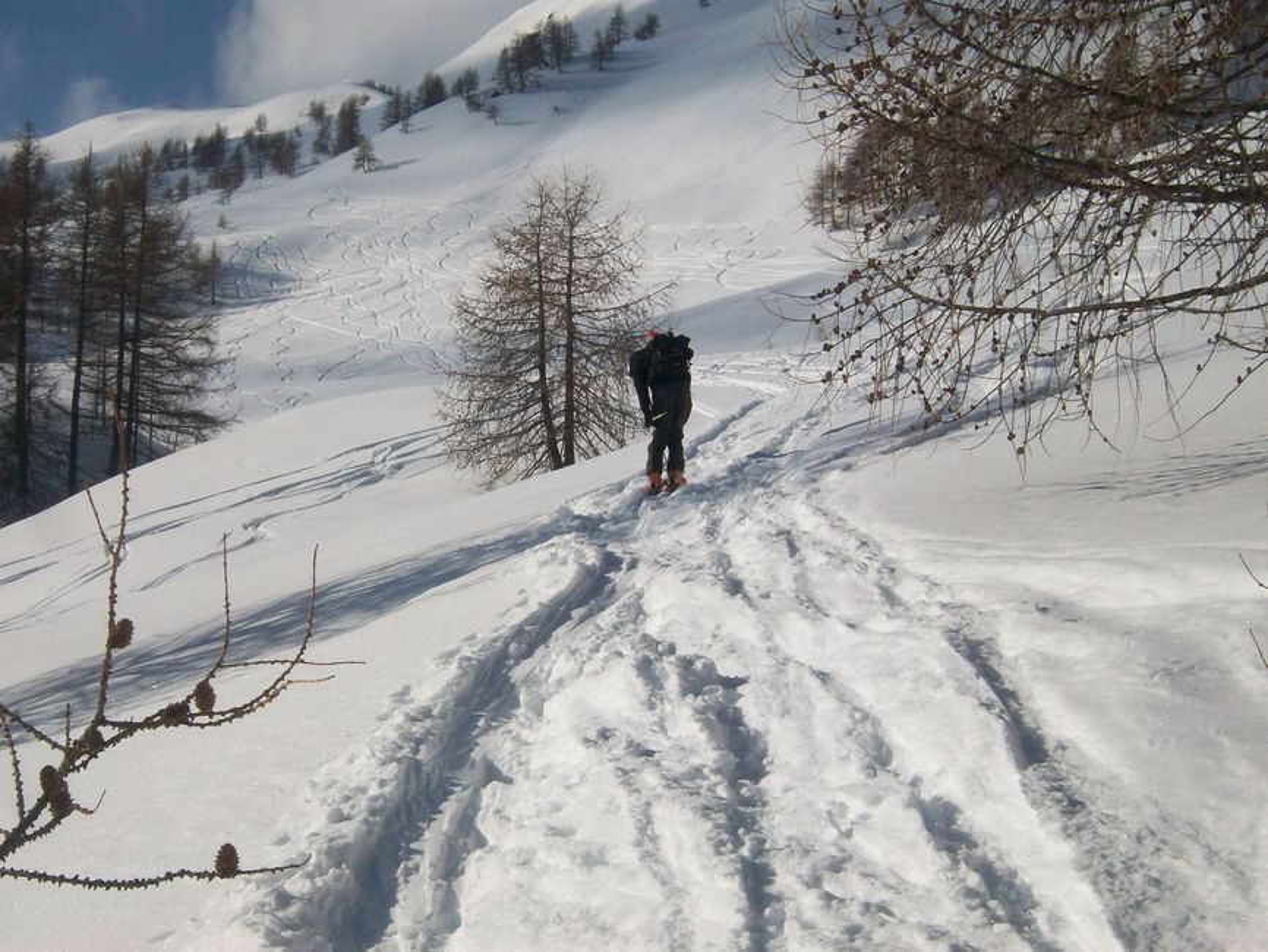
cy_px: 476
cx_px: 634
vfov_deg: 22.3
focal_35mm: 66
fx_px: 2418
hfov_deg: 29.4
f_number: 7.9
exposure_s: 1/800
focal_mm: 11
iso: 80
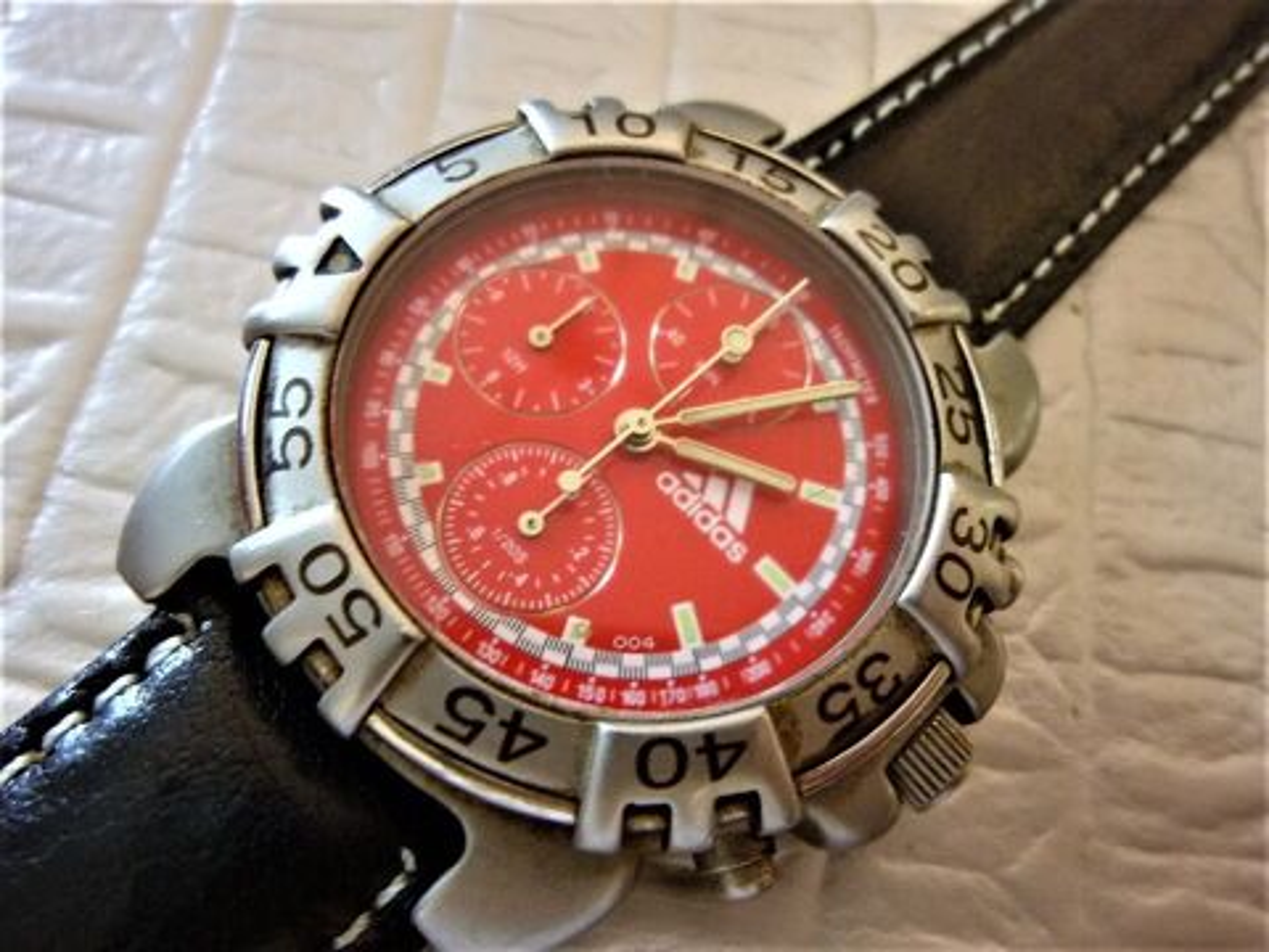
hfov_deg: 69.4
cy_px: 476
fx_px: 916
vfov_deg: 54.9
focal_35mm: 25
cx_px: 634
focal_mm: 4.5
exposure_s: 1/20
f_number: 3.3
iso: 400
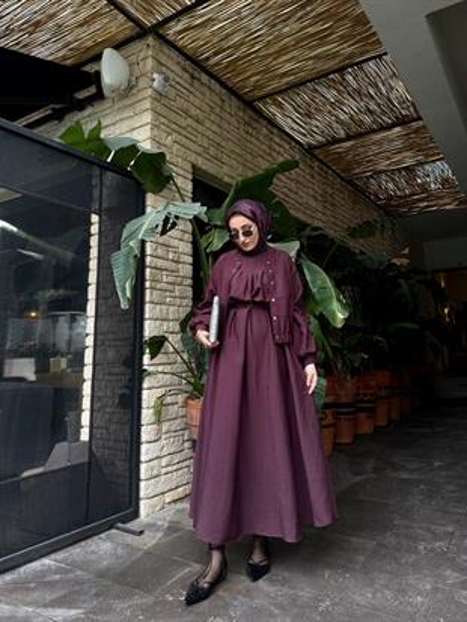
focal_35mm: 24
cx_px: 234
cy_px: 311
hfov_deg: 56.8
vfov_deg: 71.6
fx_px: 431
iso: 125
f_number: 1.78
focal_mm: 6.76
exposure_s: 1/243
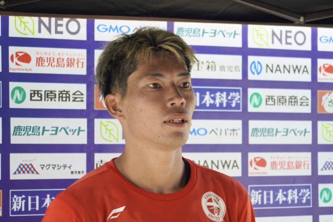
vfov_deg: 10.1
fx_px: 1263
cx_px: 166
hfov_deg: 15.0
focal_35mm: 136
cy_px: 111
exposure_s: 1/160
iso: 400
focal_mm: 91
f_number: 5
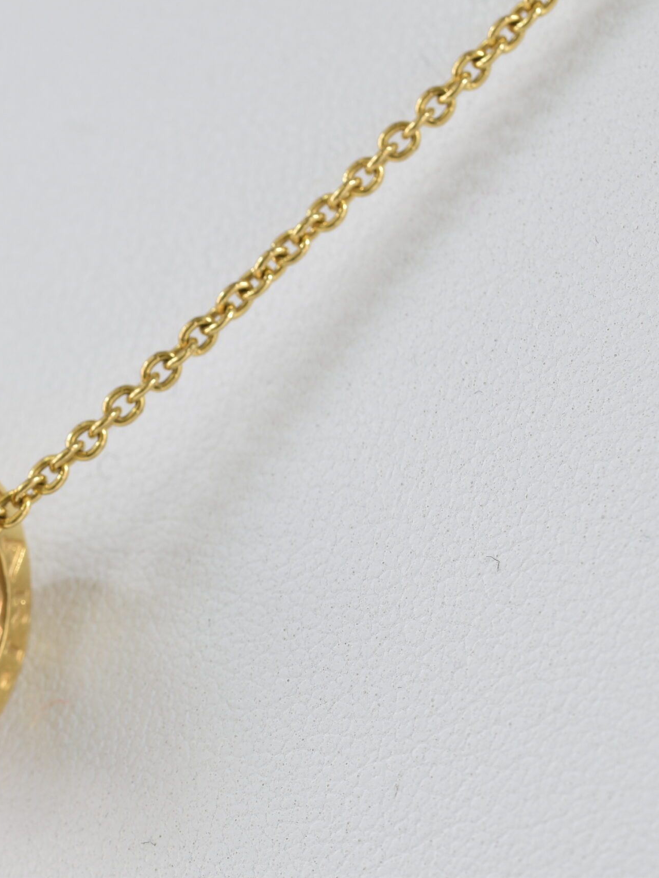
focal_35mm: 195
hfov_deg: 7.6
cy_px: 438
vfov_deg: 10.1
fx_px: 4949
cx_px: 53
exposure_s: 1/5
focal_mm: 90
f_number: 13
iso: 100
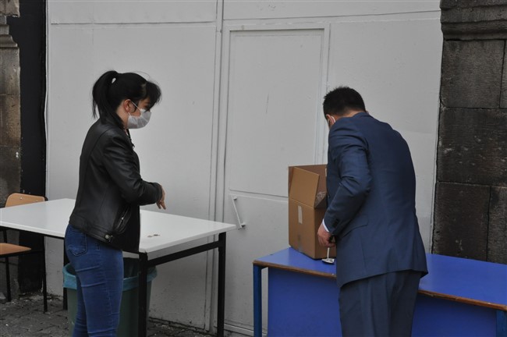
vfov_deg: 22.6
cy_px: 168
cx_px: 254
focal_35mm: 60
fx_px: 844
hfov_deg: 33.4
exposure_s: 1/250
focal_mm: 40
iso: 1000
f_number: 16
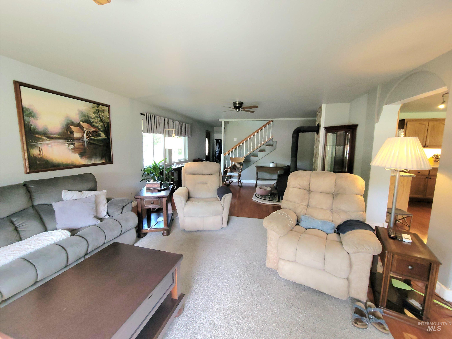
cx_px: 226
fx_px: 170
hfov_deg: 106.2
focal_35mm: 13
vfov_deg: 89.9
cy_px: 170
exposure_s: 1/60.2
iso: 250
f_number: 2.2
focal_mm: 2.2
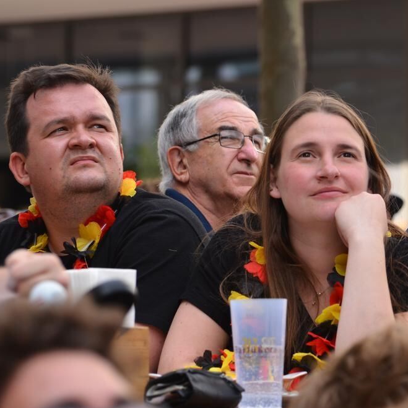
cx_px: 294
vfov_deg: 7.8
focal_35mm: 224
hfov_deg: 7.8
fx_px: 2987
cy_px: 204
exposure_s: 1/500
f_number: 4.8
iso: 200
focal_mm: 116
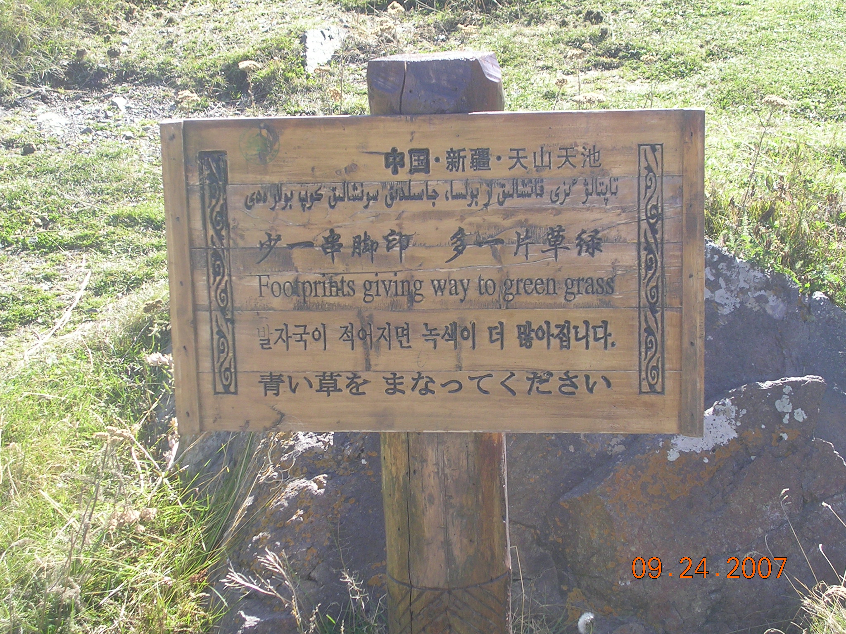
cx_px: 423
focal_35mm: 76
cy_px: 317
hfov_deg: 25.7
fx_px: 1857
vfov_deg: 19.4
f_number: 3.9
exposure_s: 1/144
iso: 50
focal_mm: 11.5
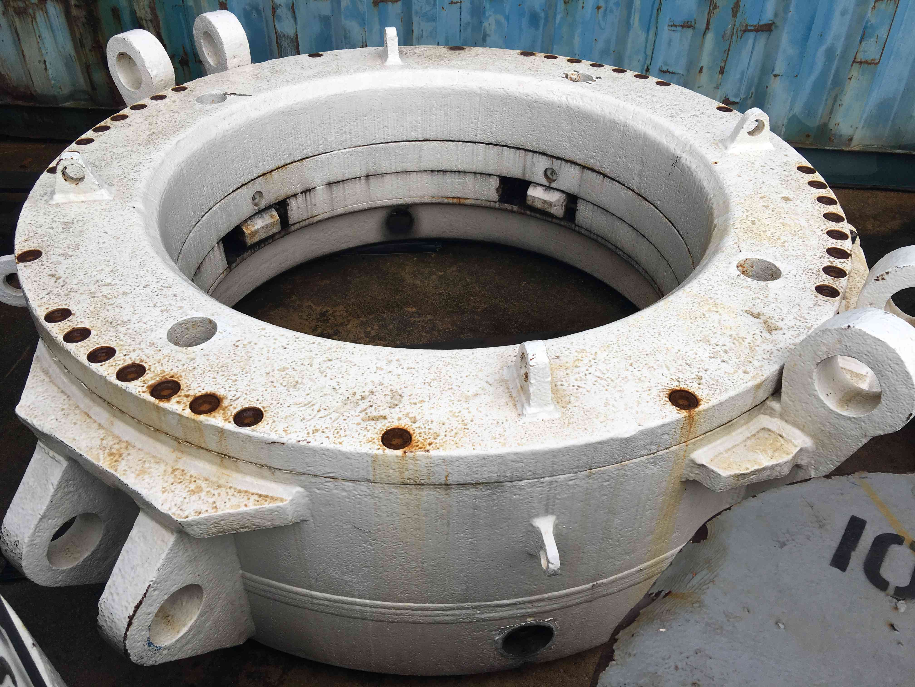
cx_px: 458
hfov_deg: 61.7
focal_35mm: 29
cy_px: 344
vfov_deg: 48.2
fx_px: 767
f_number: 2.2
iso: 25
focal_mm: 4.15
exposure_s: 1/490
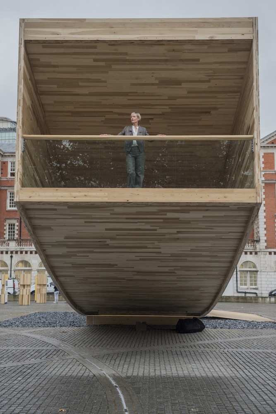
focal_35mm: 48
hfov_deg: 28.1
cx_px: 138
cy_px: 207
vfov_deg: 41.1
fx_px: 552
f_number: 3.5
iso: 500
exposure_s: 1/400
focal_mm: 48
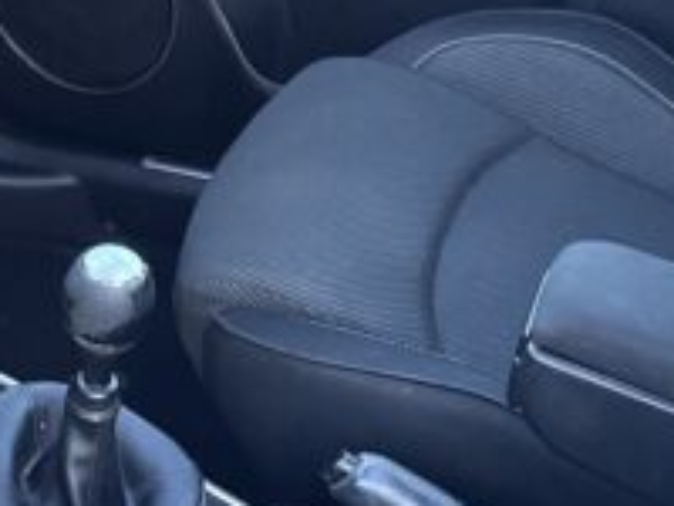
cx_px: 337
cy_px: 563
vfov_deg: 13.9
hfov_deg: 18.9
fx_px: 2025
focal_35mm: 104
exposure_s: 1/67
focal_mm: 5.1
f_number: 1.6
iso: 125
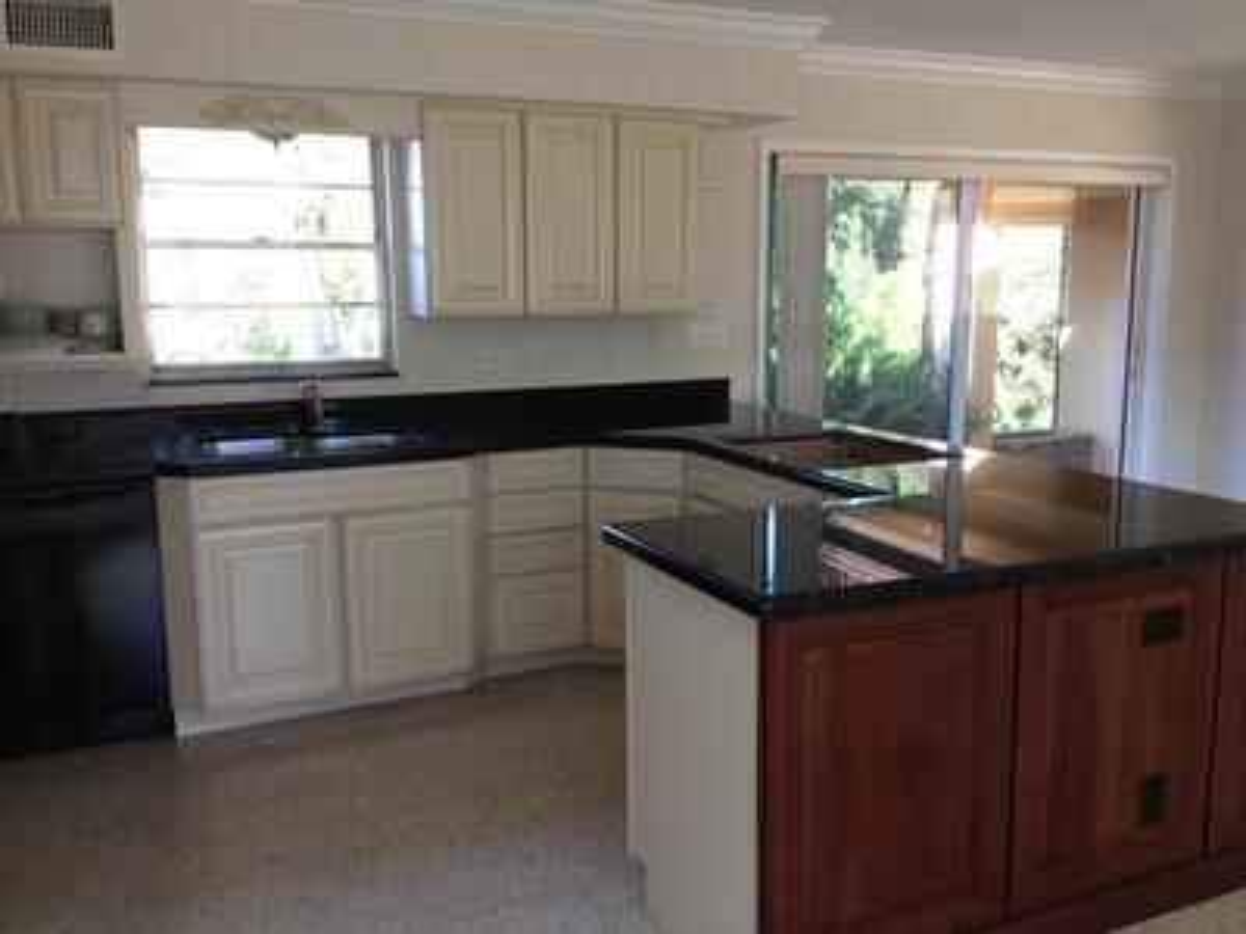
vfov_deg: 40.7
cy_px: 467
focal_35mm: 35
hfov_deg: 52.6
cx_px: 623
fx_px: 1260
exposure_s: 1/40
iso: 50
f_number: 2.4
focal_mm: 4.28
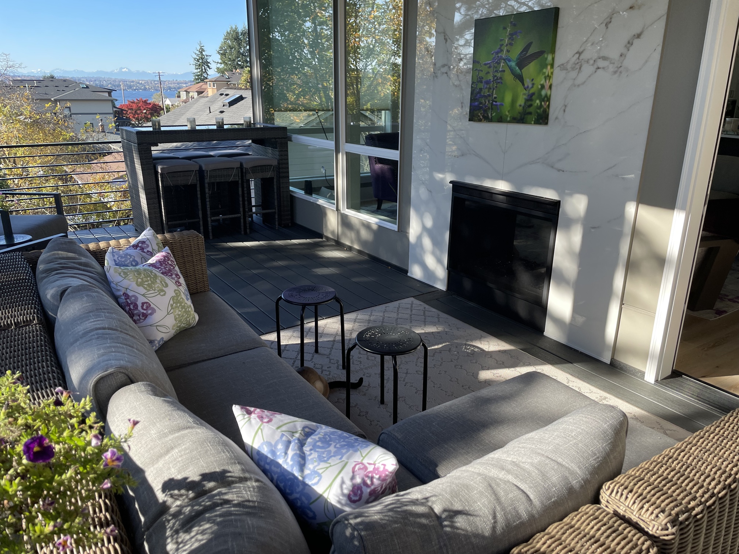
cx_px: 370
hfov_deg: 67.3
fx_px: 555
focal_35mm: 26
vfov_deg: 53.1
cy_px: 277
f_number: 1.6
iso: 32
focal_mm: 4.2
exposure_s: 1/779
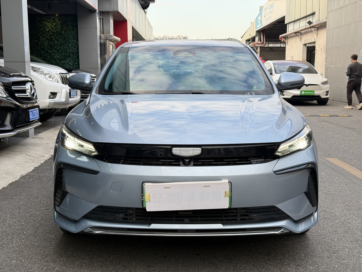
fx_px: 502
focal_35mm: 48
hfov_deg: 39.7
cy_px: 136
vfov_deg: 30.3
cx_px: 181
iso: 50
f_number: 1.78
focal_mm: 6.76
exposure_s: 1/219
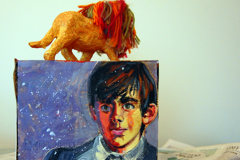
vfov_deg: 26.4
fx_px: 340
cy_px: 96
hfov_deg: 38.7
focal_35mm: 51
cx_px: 90
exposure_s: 1/13
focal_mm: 24
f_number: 4
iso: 800
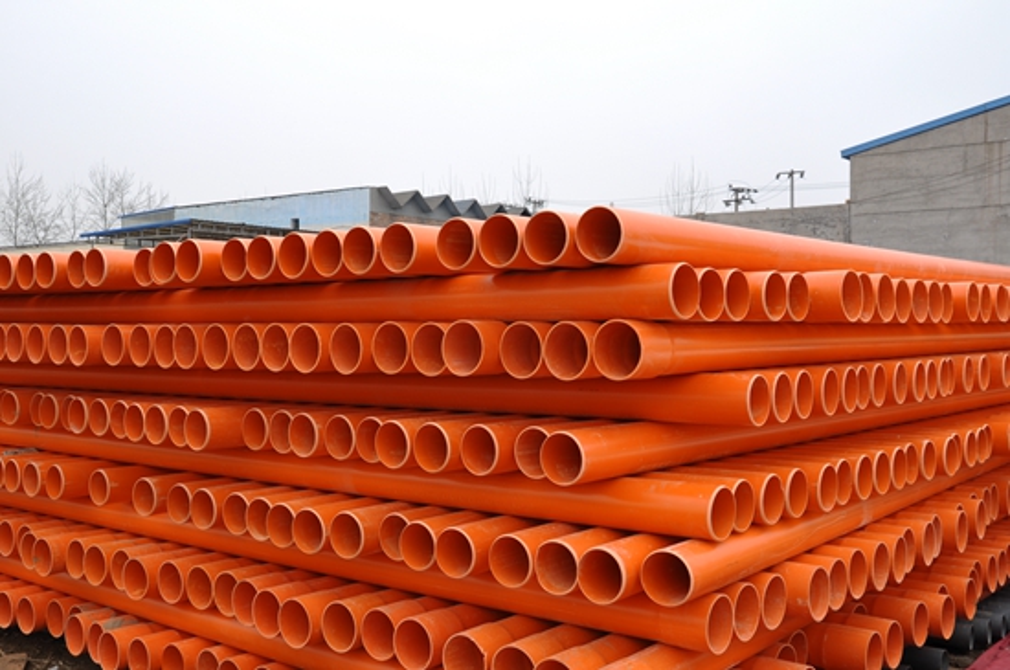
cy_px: 335
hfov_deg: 51.3
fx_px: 1051
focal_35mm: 38
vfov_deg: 35.4
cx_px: 505
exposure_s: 1/100
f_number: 10
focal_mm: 25
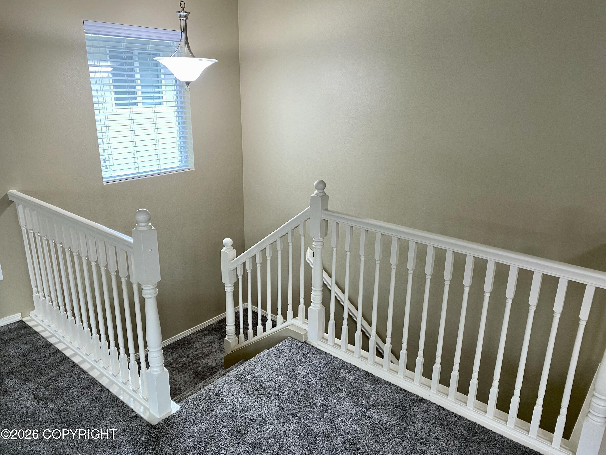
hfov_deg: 67.3
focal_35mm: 26
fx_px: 455
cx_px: 303
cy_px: 228
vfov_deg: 53.1
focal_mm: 4.25
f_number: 1.8
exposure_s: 1/60
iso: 125
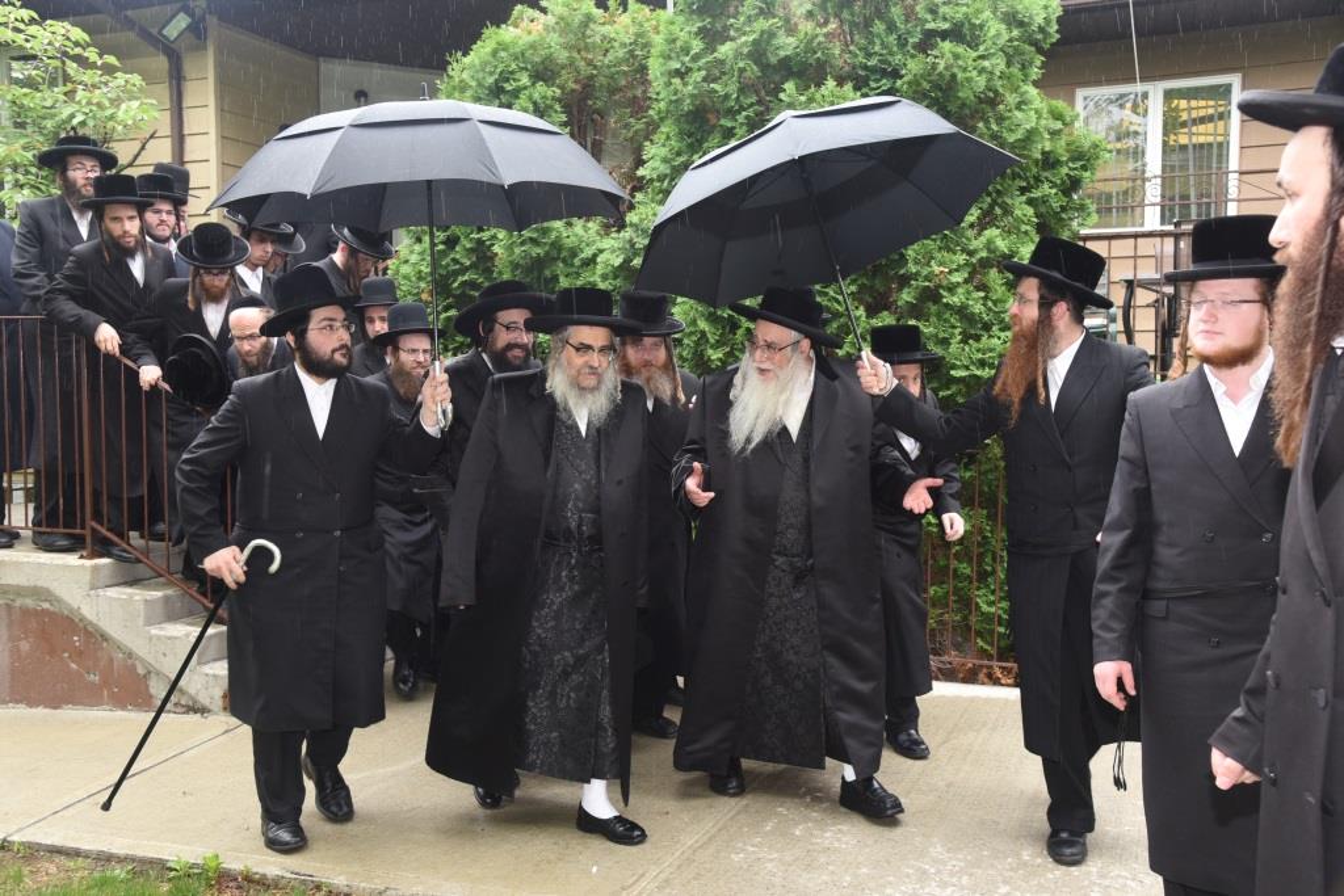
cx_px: 672
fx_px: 1269
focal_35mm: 34
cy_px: 448
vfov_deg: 38.9
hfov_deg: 55.8
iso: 800
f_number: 6.3
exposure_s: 1/125
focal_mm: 34
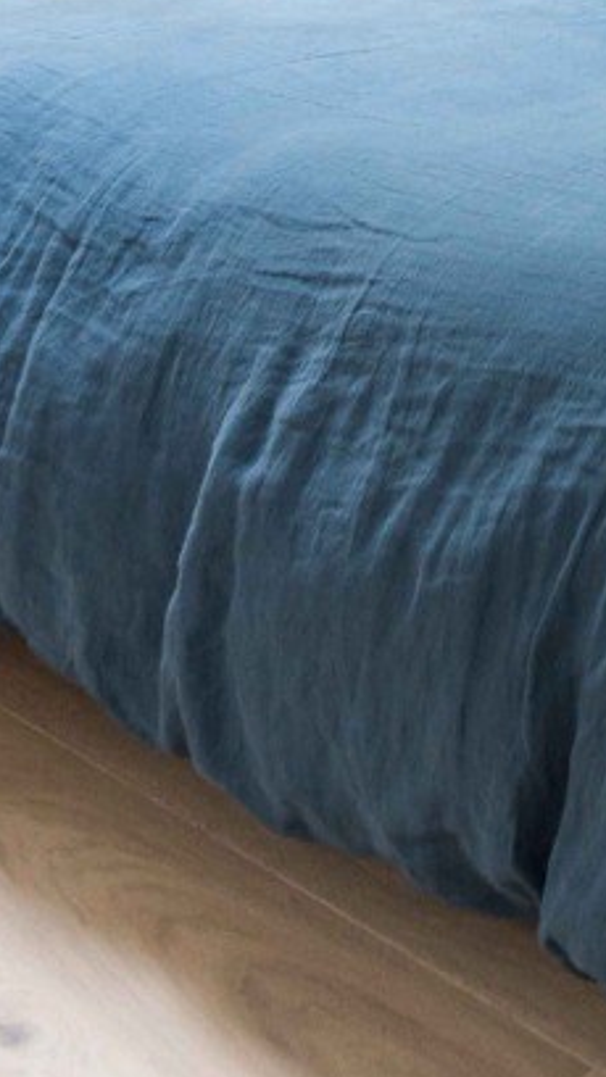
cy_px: -234
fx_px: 2343
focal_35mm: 82
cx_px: 751
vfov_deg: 23.5
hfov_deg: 14.2
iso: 250
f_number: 6.3
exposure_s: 1/13
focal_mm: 20
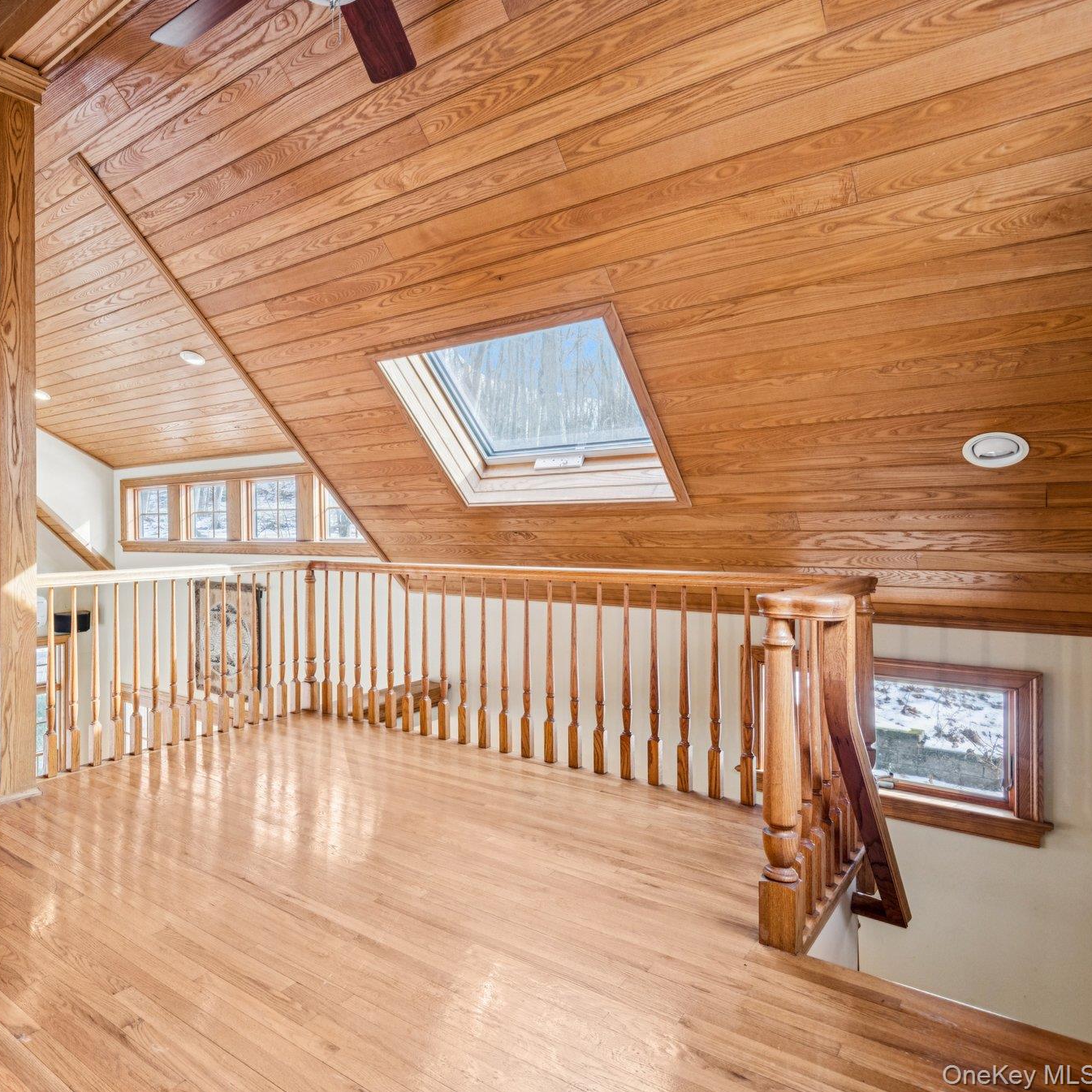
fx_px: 785
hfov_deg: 65.5
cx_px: 276
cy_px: 540
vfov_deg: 69.6
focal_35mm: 22
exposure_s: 1/10
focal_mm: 17
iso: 400
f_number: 8
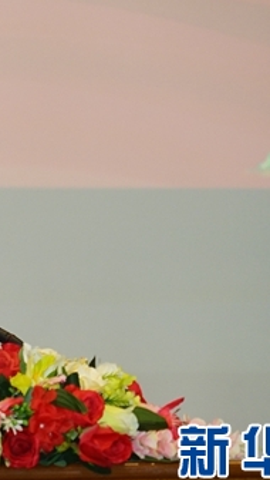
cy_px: 256
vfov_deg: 5.0
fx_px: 5451
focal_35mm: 429
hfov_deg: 2.8
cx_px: -26
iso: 2500
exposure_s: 1/200
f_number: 6.3
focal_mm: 230
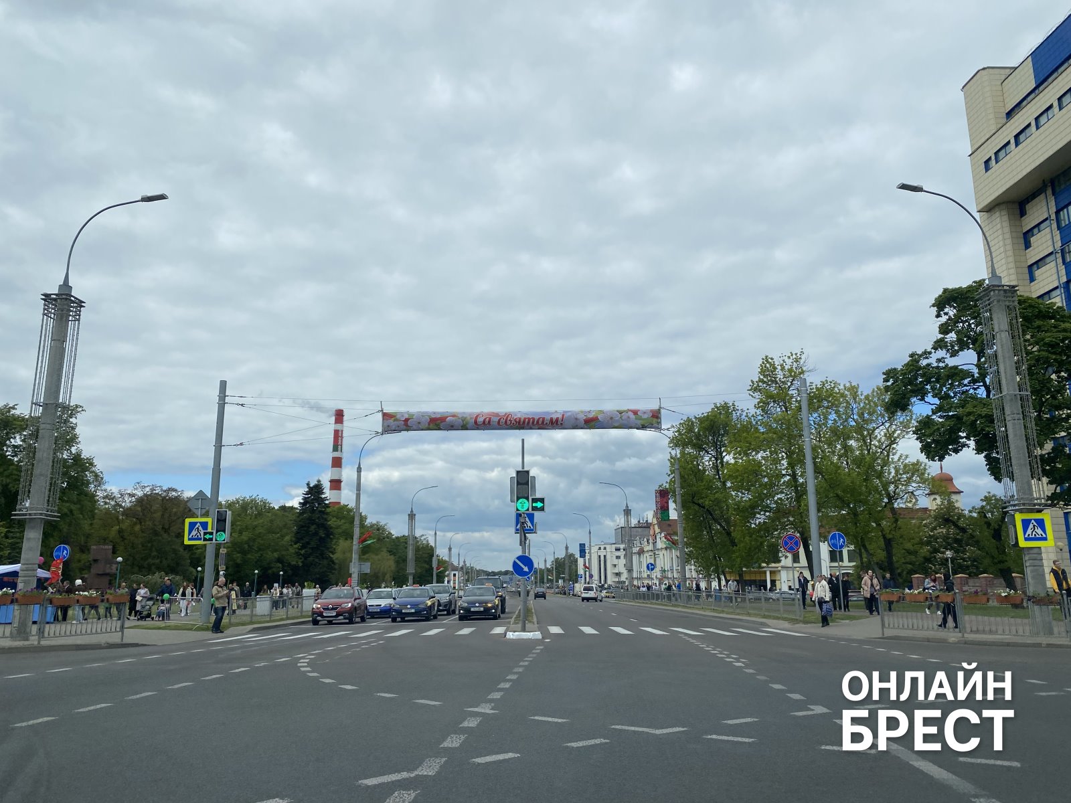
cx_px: 536
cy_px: 402
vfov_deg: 53.1
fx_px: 804
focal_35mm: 26
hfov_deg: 67.3
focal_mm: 4.25
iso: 32
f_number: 1.8
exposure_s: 1/4608
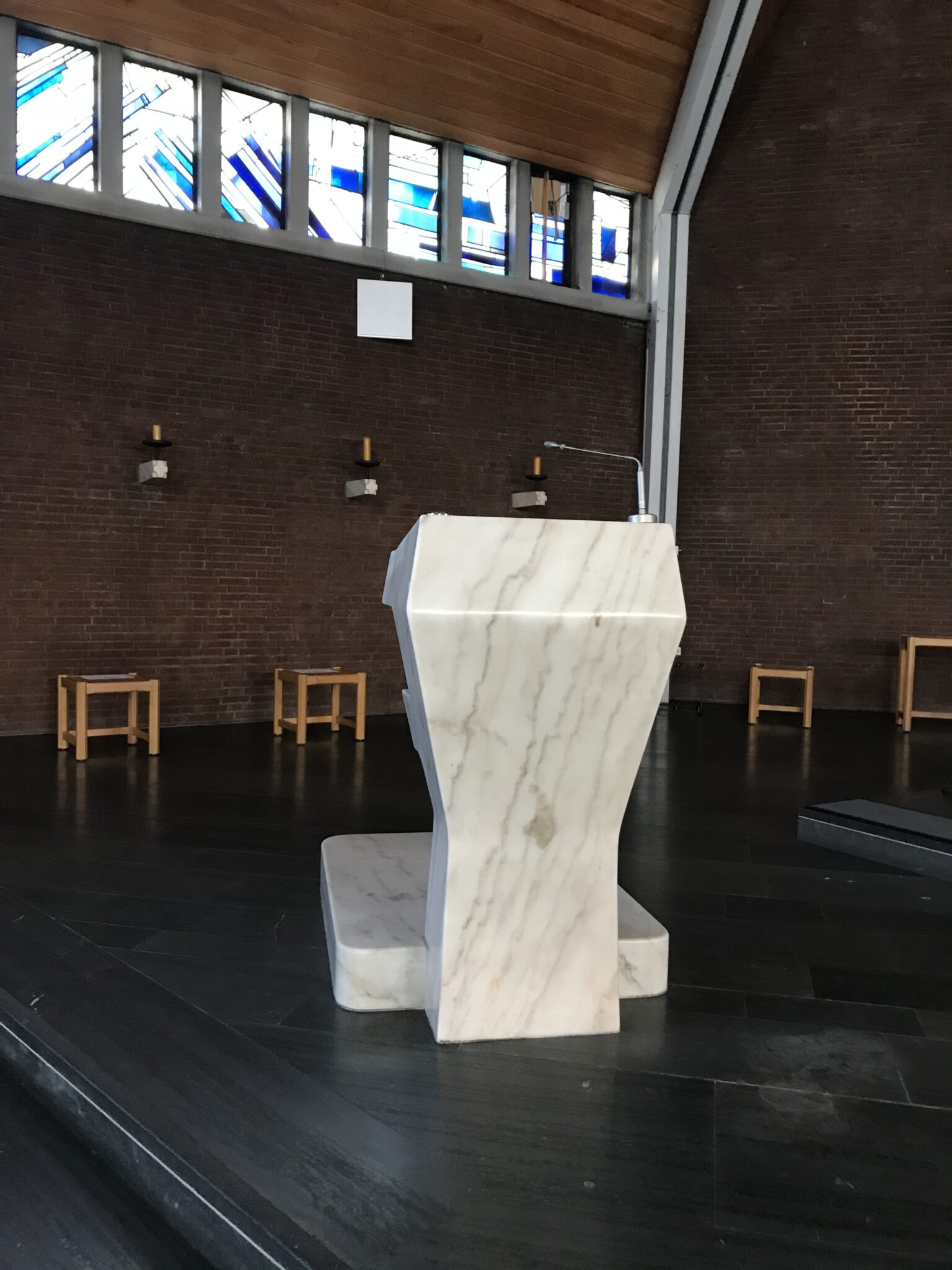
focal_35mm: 28
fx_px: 1027
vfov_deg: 63.4
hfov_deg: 49.7
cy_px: 635
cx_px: 476
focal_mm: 3.99
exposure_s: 1/17
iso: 100
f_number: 1.8
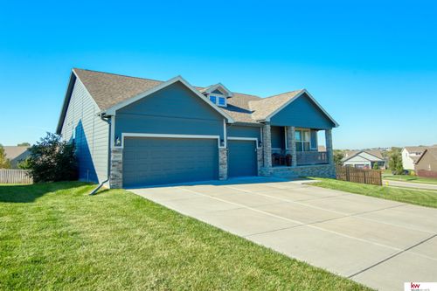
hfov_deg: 86.9
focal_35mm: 19
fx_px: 231
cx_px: 218
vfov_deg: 64.5
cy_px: 146
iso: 100
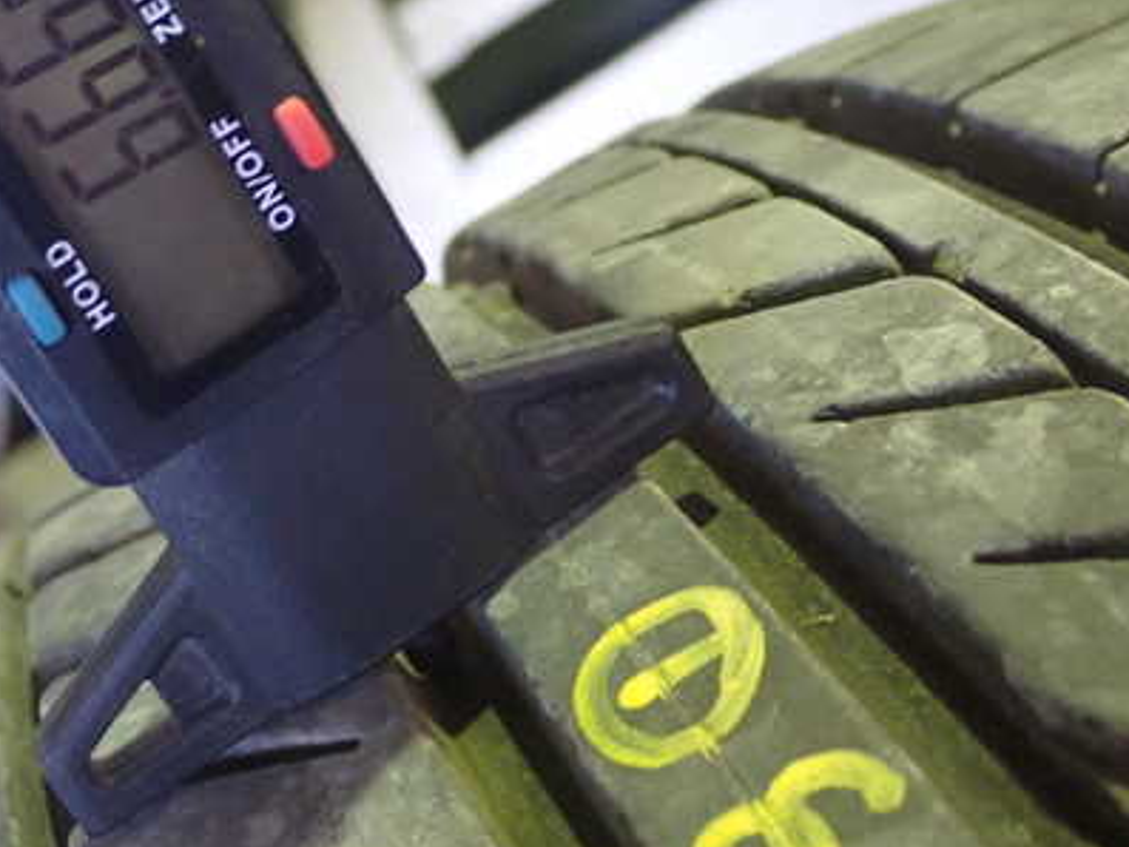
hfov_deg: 27.3
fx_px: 2316
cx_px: 421
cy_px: 315
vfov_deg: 20.7
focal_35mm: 71
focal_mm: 8.4
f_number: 3.1
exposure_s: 1/13
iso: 800
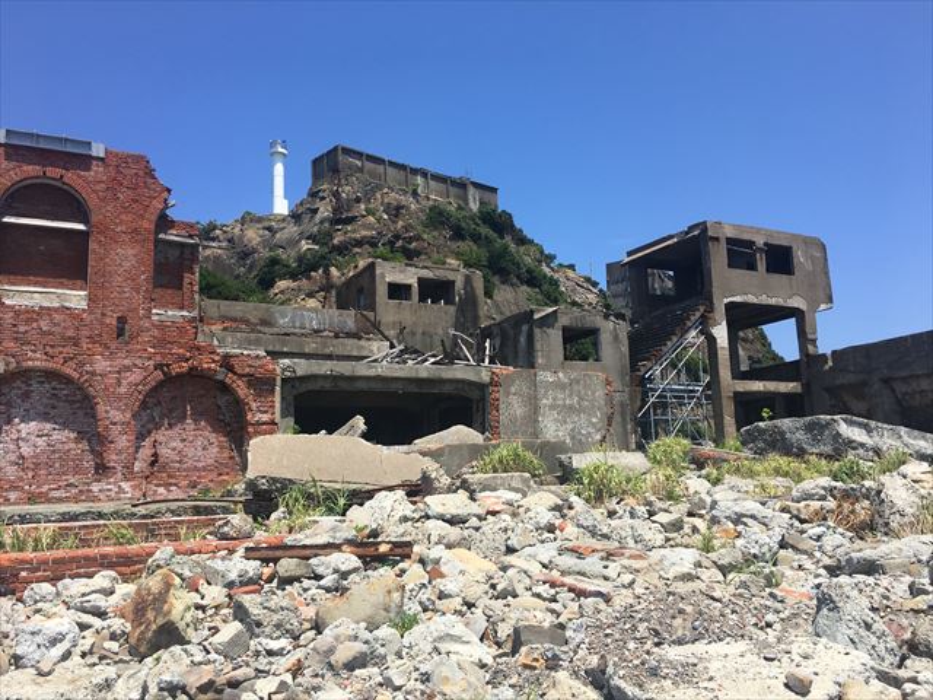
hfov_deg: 61.7
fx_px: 782
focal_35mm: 29
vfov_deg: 48.2
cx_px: 466
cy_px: 350
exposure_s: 1/1508
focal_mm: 4.15
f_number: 2.2
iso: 25
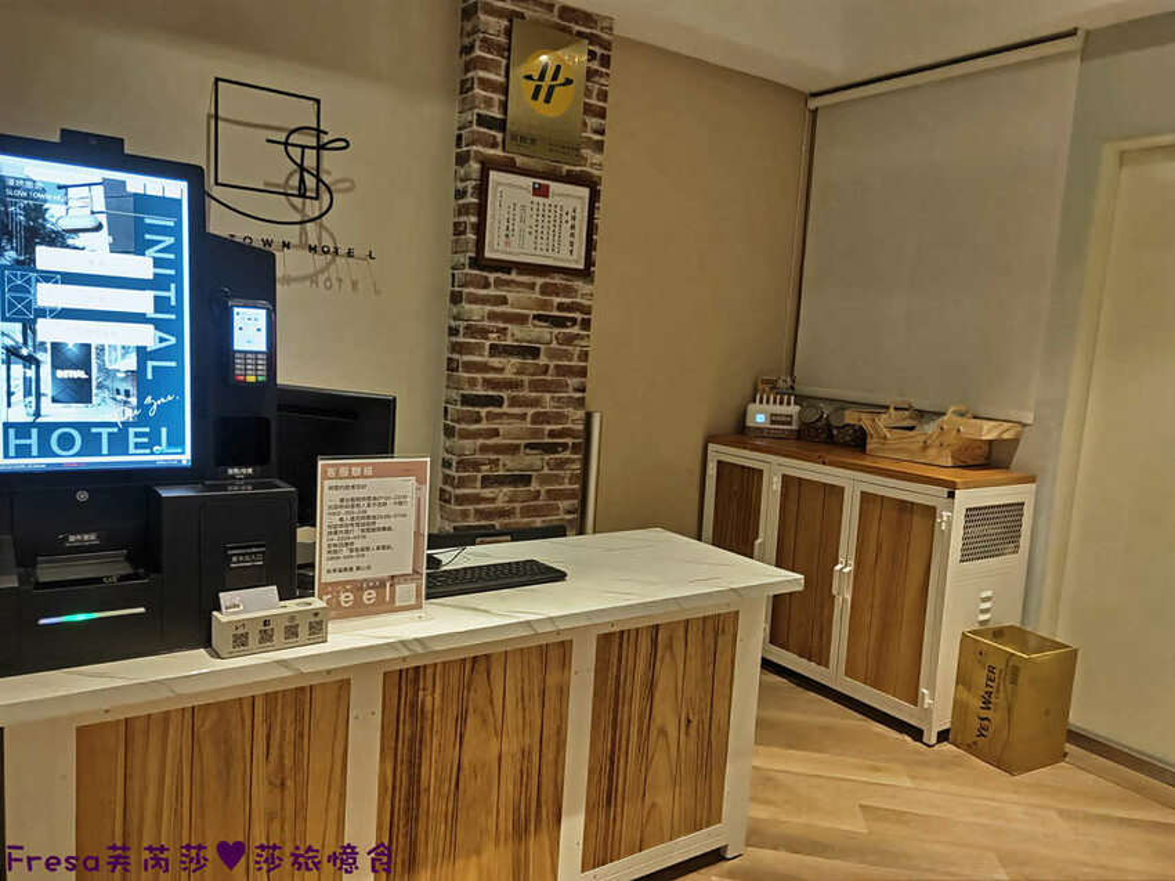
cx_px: 588
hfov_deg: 73.9
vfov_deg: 58.9
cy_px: 440
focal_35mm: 23
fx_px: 780
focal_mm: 3.97
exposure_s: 1
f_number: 1.7
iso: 656
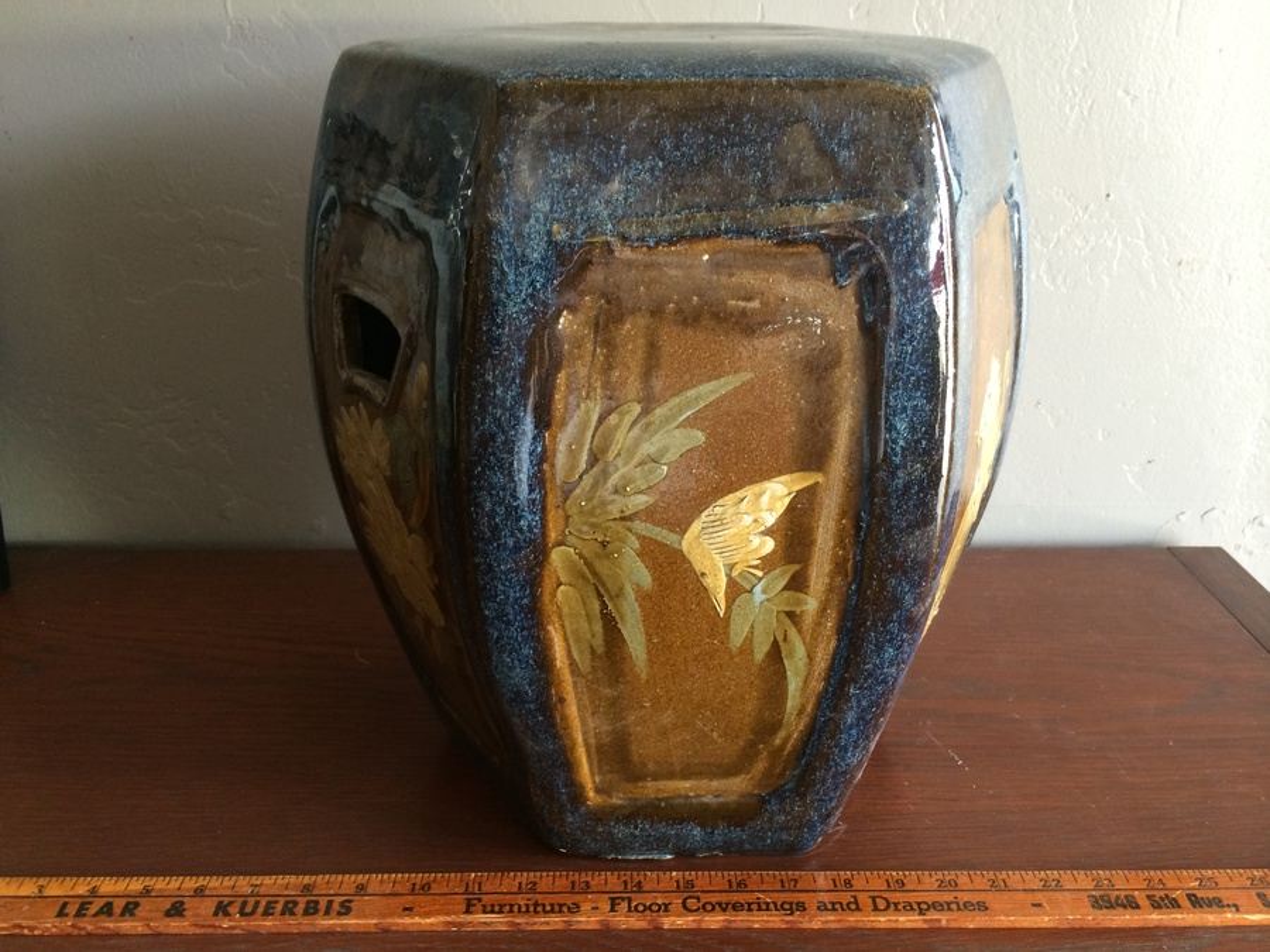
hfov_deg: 60.0
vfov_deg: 46.8
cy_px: 476
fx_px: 1101
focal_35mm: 30
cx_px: 635
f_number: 2.2
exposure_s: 1/30
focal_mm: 4.12
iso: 100
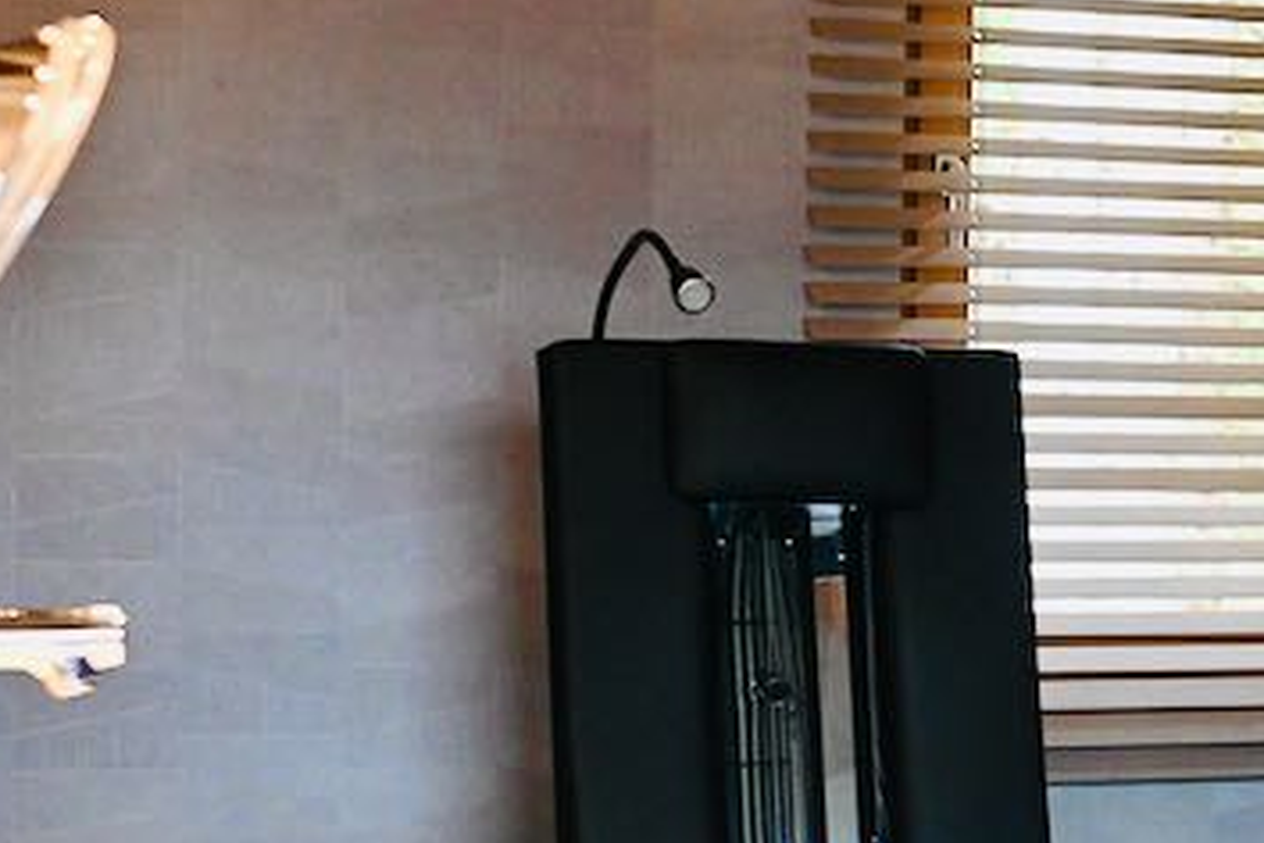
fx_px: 3932
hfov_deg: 17.3
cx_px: 1603
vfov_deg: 12.2
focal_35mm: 112
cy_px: 650
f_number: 2.8
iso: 3200
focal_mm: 24
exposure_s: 1/100
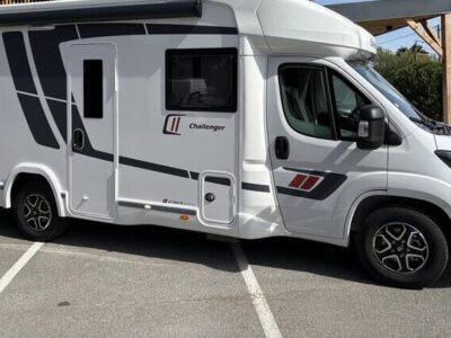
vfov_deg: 53.1
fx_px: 339
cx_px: 226
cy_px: 169
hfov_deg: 67.3
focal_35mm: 26
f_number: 1.6
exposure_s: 1/4065
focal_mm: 5.96
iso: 50
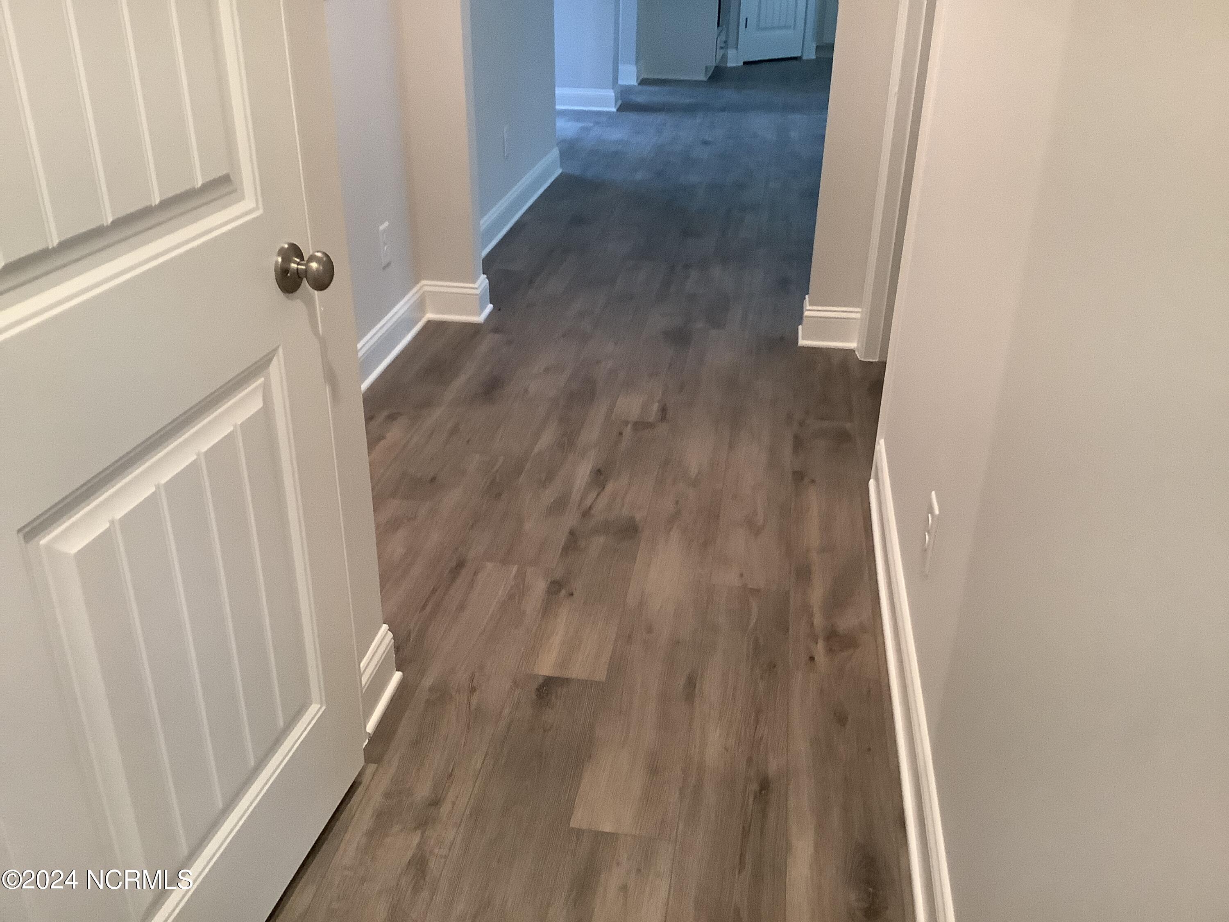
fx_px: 1101
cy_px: 461
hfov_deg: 58.4
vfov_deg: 45.4
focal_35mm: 31
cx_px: 614
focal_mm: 3.3
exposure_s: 1/50
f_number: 2.4
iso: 320
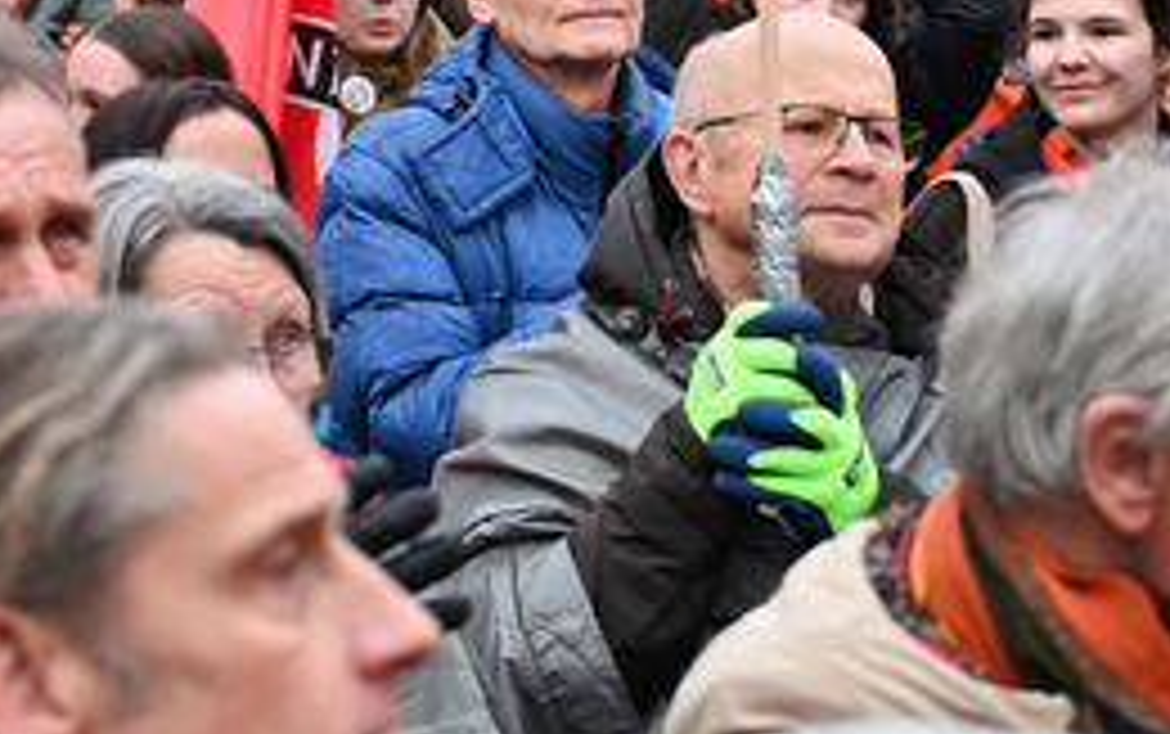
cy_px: 99
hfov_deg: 10.9
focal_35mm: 188
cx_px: -225
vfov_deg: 7.0
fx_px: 6000
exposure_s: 1/80
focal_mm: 40
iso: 1000
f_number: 3.2
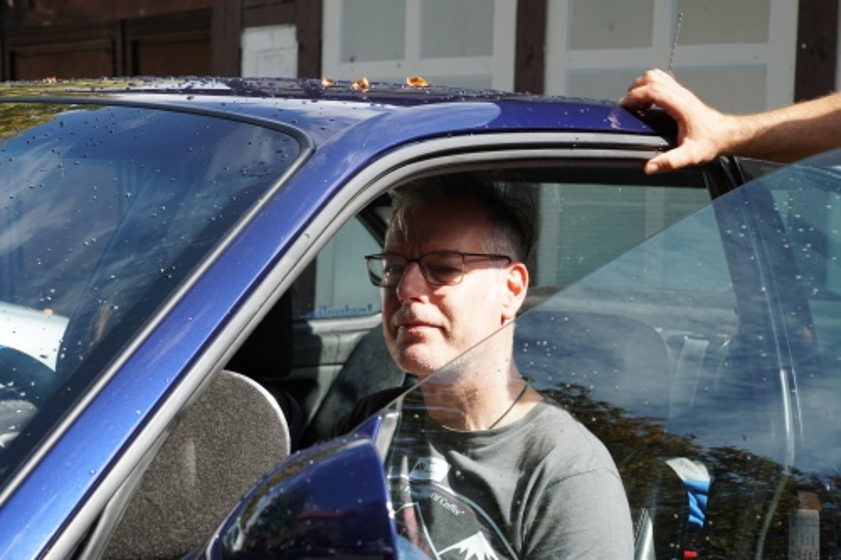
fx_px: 1751
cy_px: 280
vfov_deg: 18.2
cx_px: 420
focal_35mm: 75
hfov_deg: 27.0
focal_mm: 50
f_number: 8
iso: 125
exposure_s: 1/100
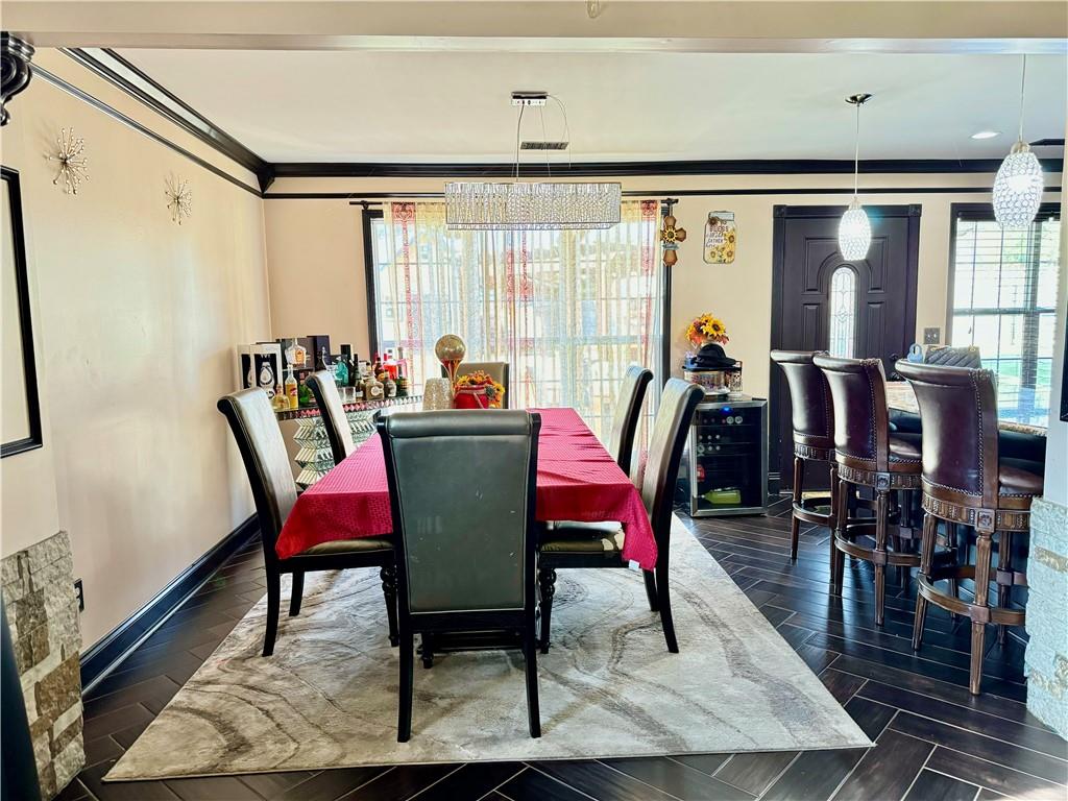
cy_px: 400
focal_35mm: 24
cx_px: 534
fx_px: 740
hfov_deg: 71.6
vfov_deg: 56.8
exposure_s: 1/60
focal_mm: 6.76
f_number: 1.78
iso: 640
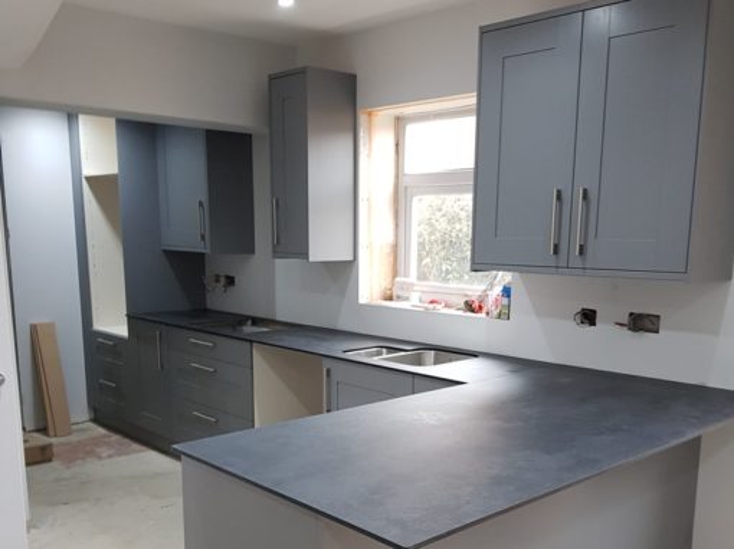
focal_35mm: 26
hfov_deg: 67.3
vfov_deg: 53.0
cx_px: 367
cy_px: 274
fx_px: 551
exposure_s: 1/50
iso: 160
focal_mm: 4.2
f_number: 1.7
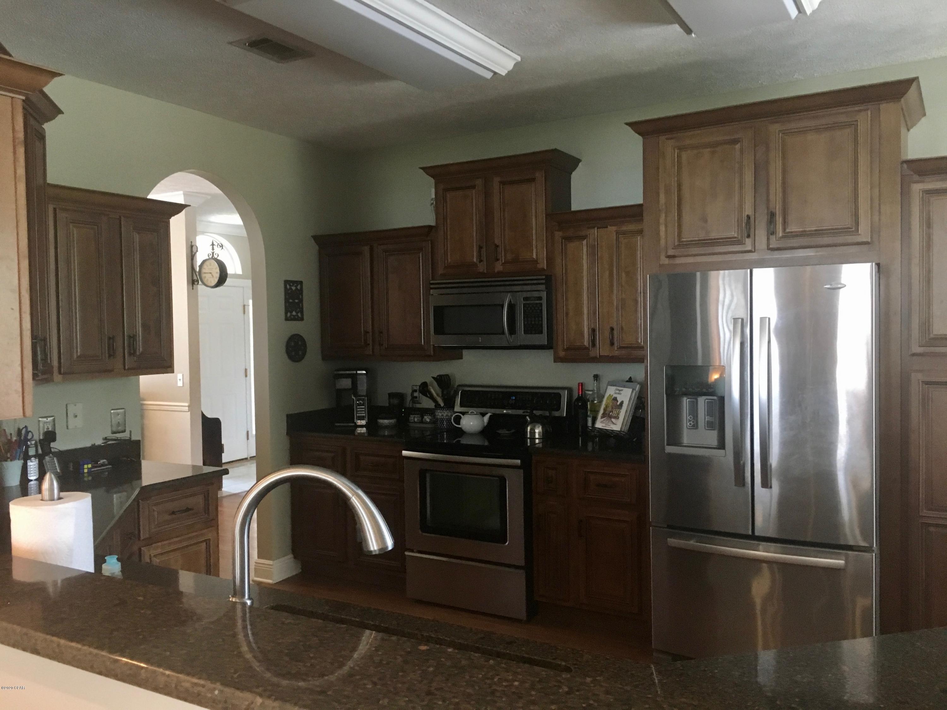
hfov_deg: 61.7
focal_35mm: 29
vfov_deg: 48.2
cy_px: 355
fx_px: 793
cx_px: 474
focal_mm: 4.15
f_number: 2.2
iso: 200
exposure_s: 1/30
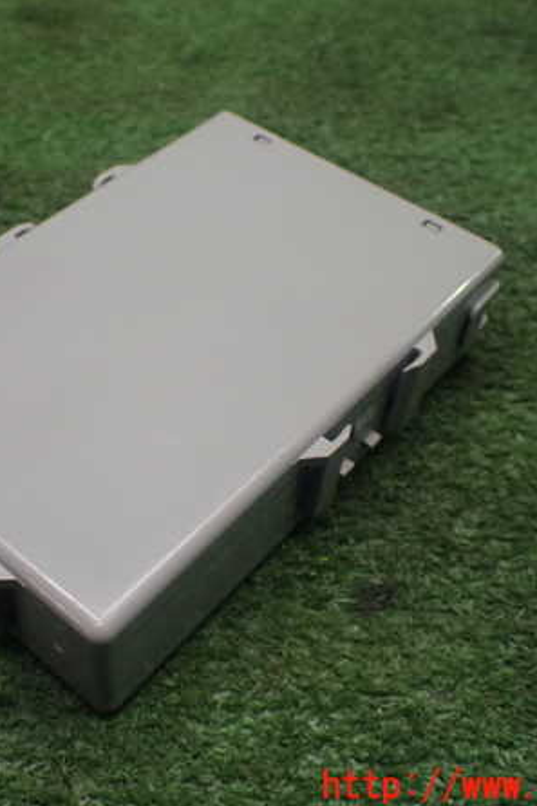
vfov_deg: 46.4
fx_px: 940
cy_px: 403
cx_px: 188
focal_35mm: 42
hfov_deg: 31.7
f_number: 2.3
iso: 320
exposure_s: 1/125
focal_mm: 5.4
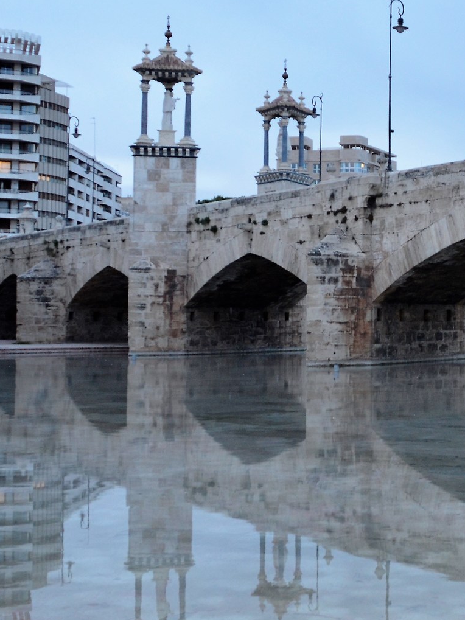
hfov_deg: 22.8
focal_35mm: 61
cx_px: 493
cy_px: 273
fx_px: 1093
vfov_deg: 31.7
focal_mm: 18
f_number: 3.5
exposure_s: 1/60
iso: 720
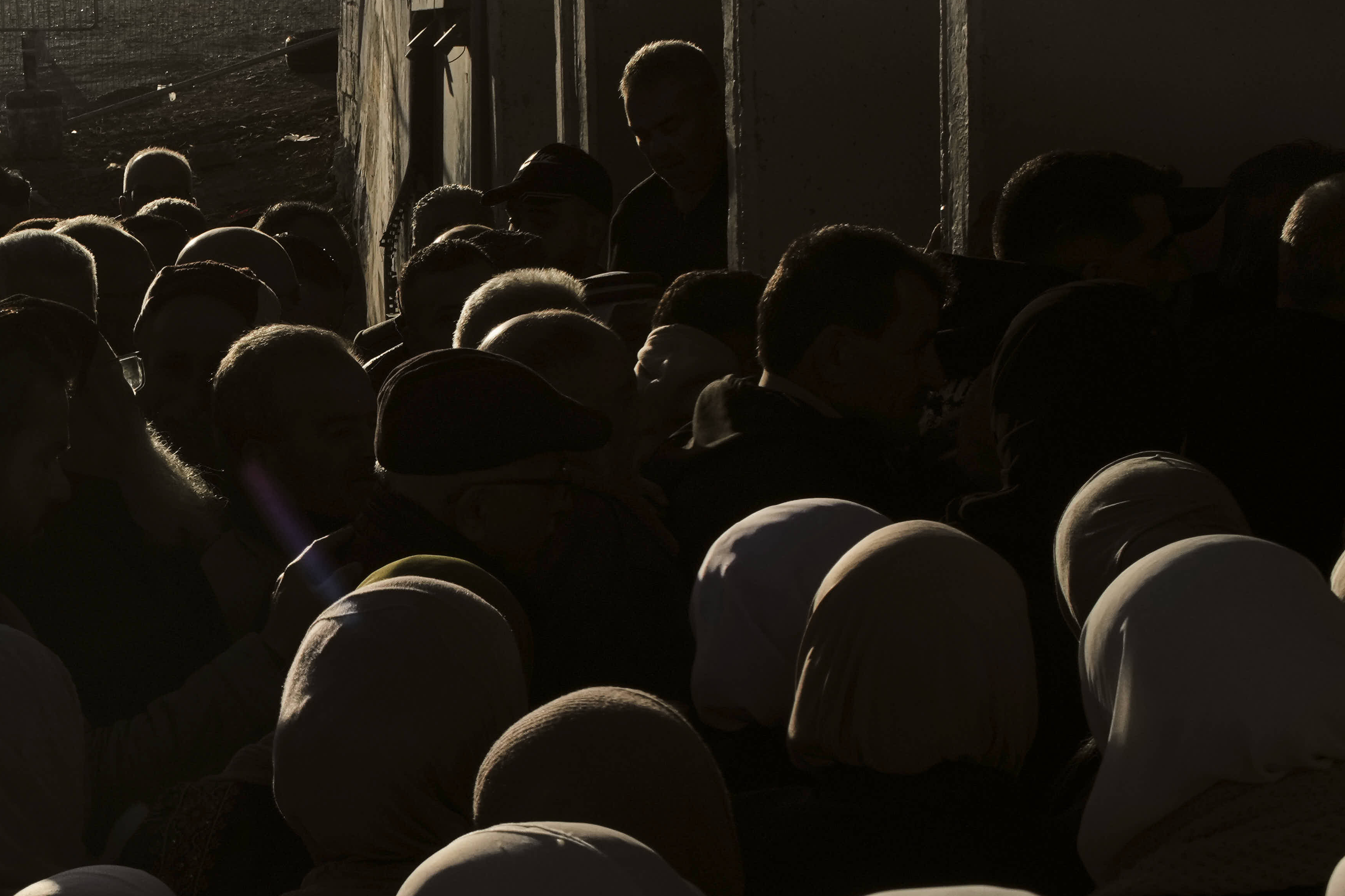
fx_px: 3250
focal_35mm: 87
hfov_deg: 22.6
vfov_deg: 15.7
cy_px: 564
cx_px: 42
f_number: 13
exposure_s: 1/1600
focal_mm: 35
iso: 500
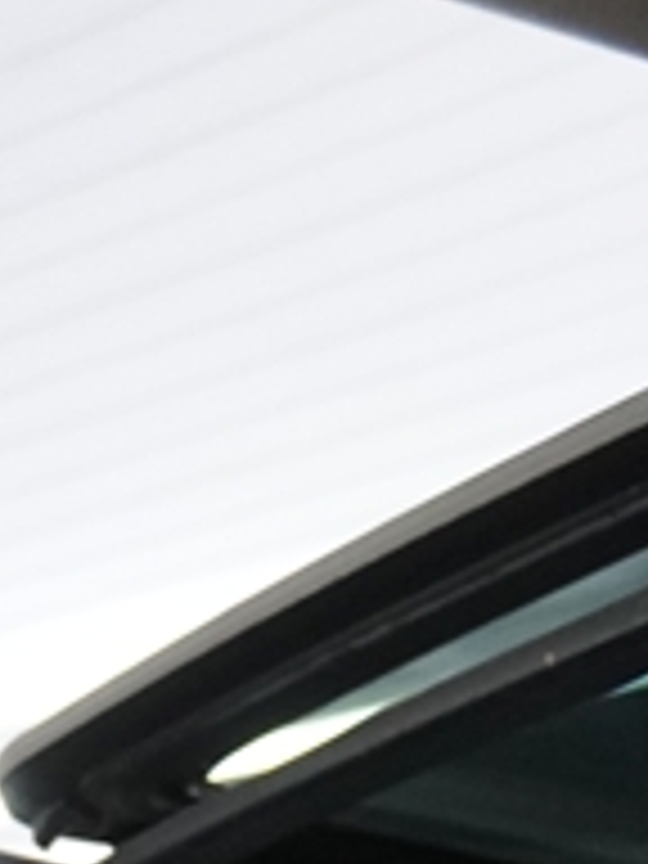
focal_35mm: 162
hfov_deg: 9.2
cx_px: 189
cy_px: 1456
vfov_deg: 11.5
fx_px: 4033
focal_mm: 21
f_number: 2.8
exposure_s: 1/160
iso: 2500
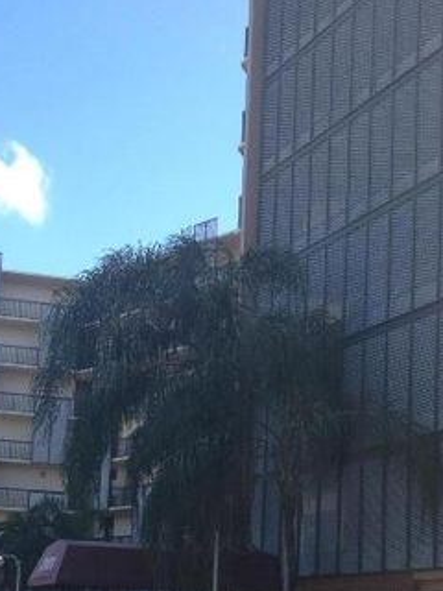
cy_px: 461
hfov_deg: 20.1
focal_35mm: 73
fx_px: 1246
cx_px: 317
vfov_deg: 26.3
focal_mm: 4.28
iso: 50
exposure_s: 1/635
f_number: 2.4
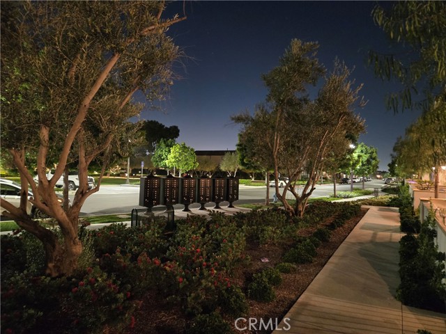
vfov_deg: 58.9
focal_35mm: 23
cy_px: 167
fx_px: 296
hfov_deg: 73.9
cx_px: 223
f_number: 1.8
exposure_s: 1/15
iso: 2500
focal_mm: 5.4
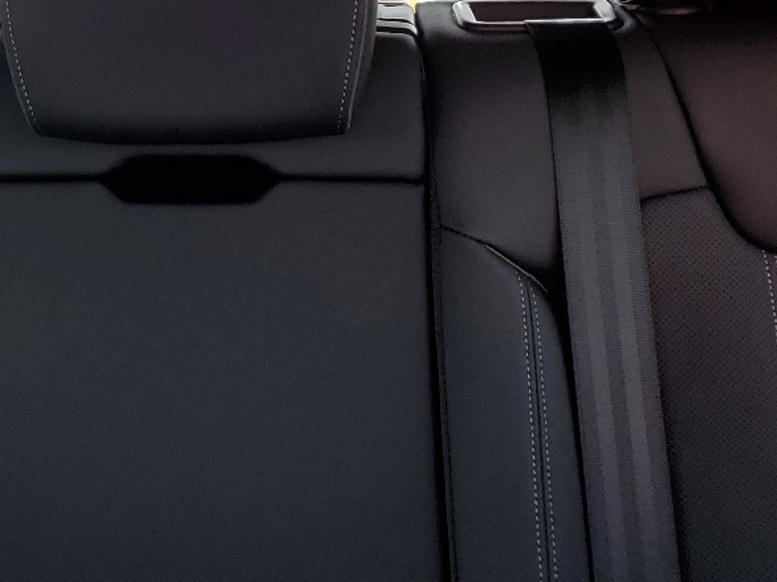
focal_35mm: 71
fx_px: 1593
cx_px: 45
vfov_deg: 19.6
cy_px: -91
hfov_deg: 26.3
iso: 50
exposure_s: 1/145
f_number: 1.5
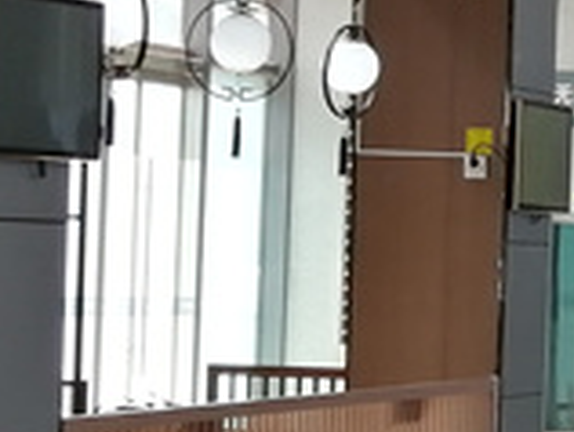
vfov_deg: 7.6
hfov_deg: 9.4
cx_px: 1152
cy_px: 203
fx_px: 3272
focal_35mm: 197
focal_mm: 3.62
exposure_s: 1/100
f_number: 1.8
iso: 50
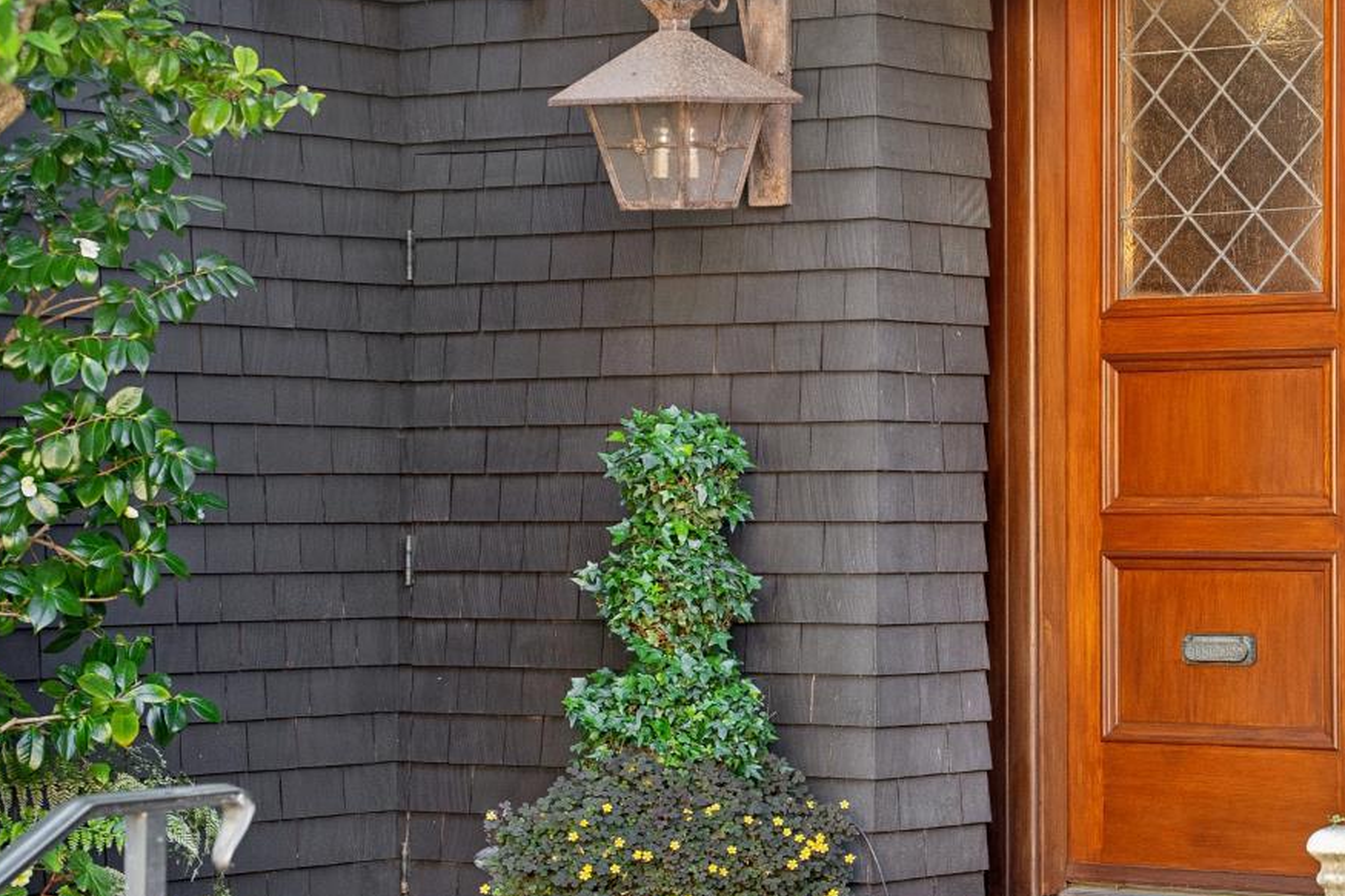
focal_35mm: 120
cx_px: 1011
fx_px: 4482
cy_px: 483
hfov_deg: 17.0
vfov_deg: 11.4
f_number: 5
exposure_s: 1/100
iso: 1600
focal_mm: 70
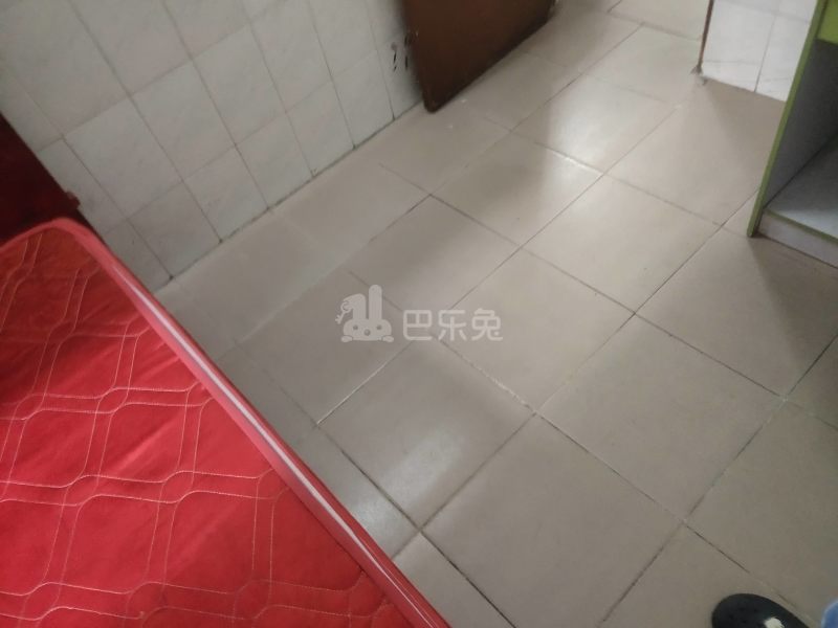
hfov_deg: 60.0
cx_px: 419
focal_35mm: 30
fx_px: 726
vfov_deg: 46.8
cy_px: 314
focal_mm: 4.35
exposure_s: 1/33
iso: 557
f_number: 1.79
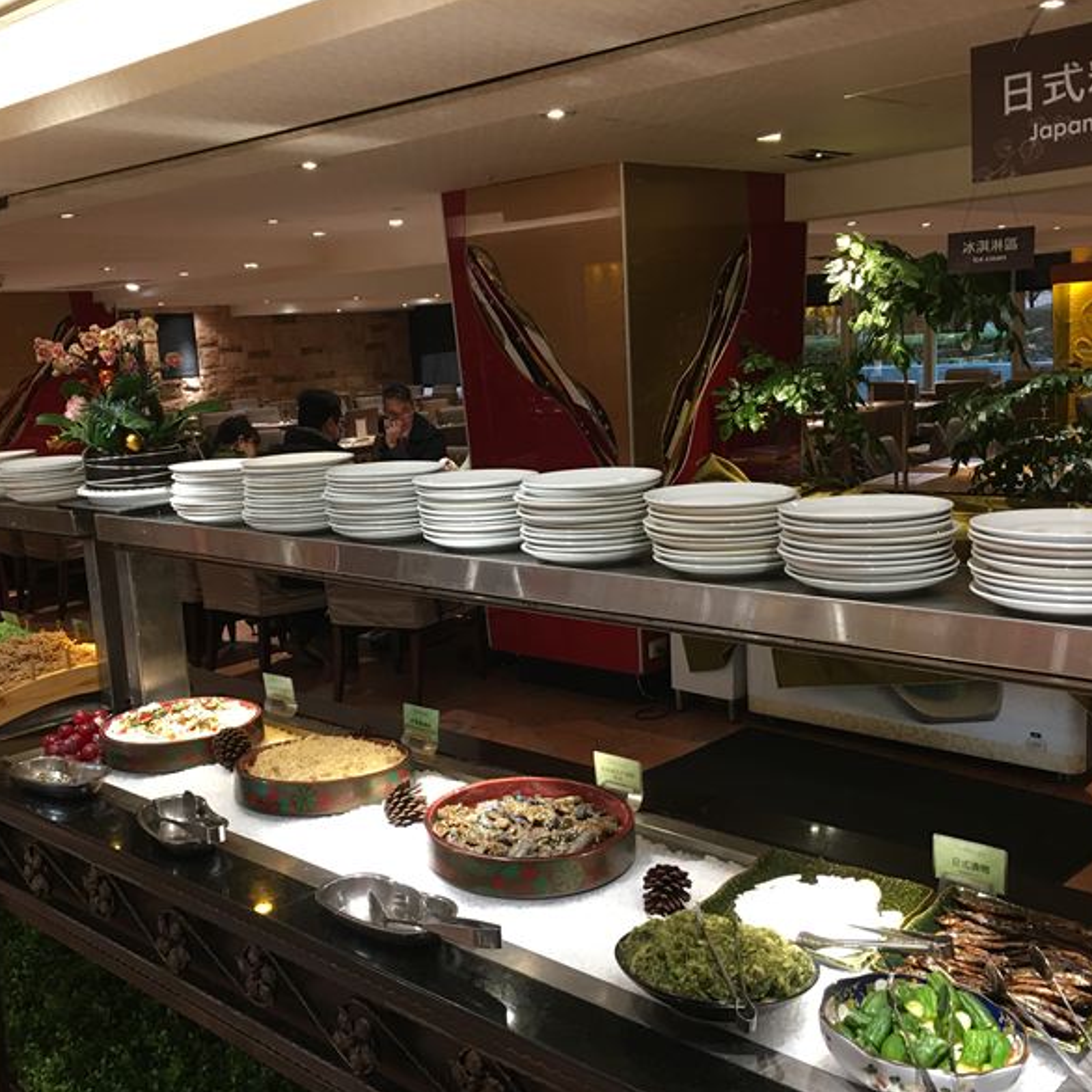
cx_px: 516
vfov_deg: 47.2
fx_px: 1249
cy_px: 553
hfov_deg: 47.2
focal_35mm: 35
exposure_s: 1/15
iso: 50
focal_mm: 4.15
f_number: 2.2
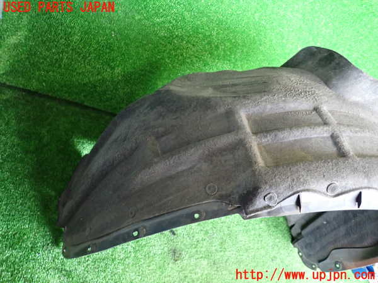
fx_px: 273
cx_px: 189
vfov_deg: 54.9
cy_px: 142
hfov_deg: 69.4
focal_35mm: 25
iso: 800
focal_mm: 4.5
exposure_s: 1/30
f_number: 2
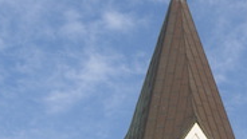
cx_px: 187
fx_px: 636
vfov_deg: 12.5
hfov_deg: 21.8
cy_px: 40
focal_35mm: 97
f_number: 6.4
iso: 50
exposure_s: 1/313
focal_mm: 8.5
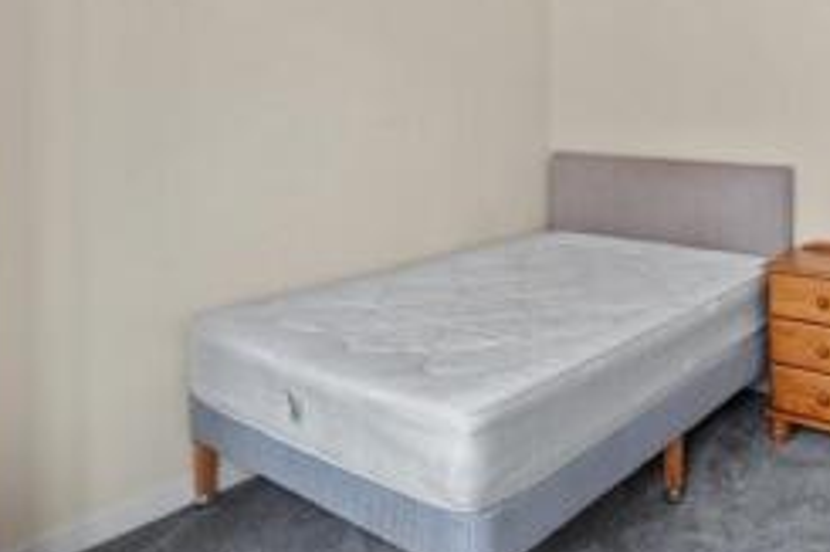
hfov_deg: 56.1
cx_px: 552
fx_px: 760
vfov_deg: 37.9
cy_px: 83
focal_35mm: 33
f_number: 9
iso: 250
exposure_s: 1/6
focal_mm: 17
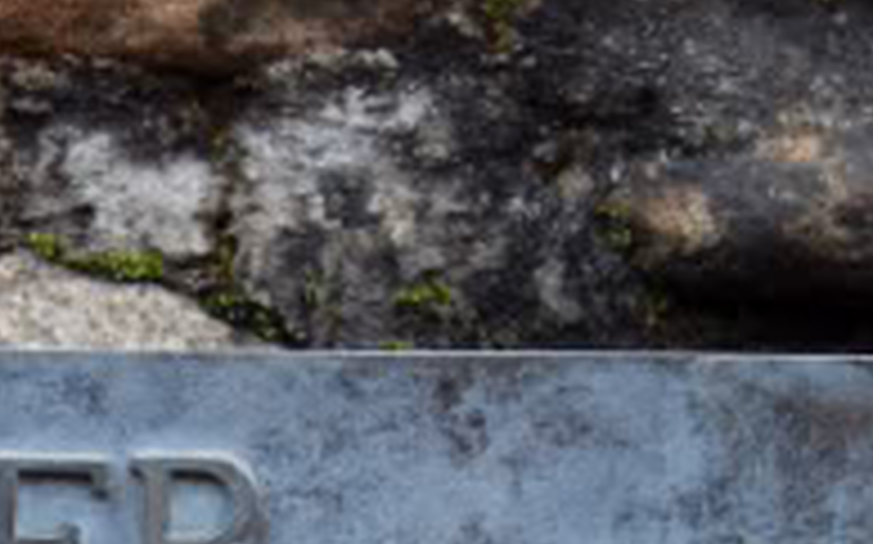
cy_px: 836
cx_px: -162
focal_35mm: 172
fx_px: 4090
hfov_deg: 11.9
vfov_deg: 7.5
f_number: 4.5
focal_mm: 34
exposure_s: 1/30
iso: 200
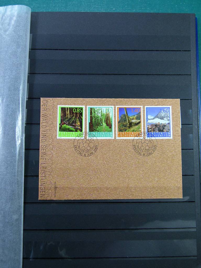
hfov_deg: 39.7
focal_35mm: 36
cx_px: 100
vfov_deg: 51.4
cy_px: 134
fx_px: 279
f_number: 3.1
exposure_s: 1/60
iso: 100
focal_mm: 6.5
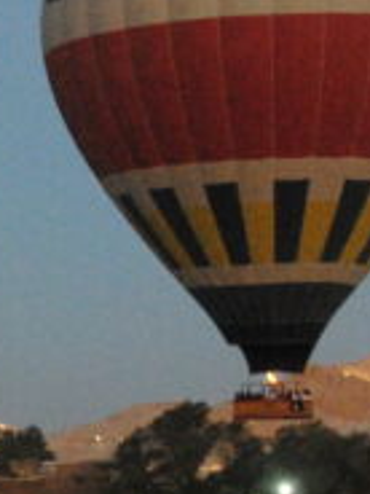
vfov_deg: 12.3
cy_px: 291
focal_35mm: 161
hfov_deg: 9.0
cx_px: -169
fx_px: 2295
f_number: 3.5
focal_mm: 20
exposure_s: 1/25
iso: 1600
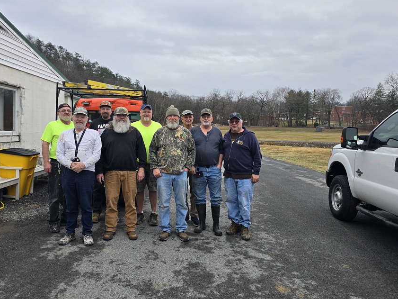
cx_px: 177
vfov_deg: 49.7
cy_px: 135
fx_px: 322
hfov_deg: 63.3
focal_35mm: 28
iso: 16
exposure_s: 1/180
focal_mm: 6.3
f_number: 1.7
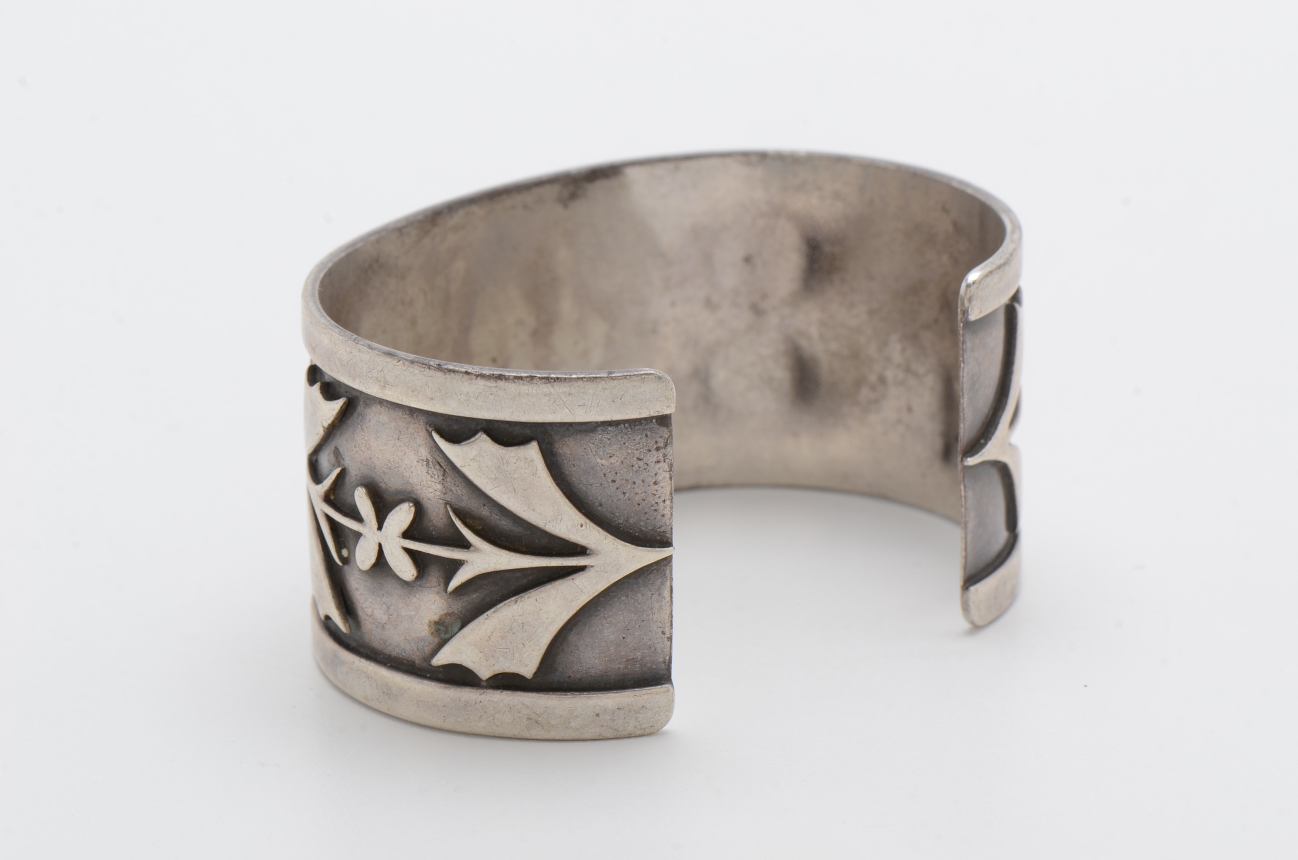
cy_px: 430
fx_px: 4588
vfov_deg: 10.7
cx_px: 649
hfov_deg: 16.1
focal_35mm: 128
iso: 200
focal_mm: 85
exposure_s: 1/125
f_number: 16
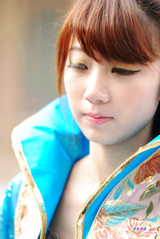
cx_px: 80
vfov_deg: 8.6
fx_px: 1596
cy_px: 120
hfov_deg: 5.7
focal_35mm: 240
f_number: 3.2
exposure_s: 1/40
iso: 100
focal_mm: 160
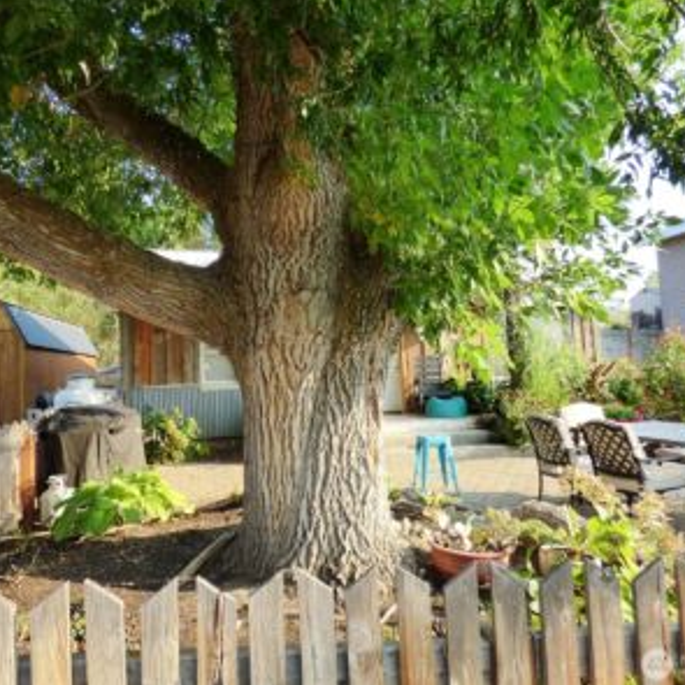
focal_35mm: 24
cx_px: 327
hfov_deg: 65.0
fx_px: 537
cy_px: 339
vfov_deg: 65.0
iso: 200
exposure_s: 1/400
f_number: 2.8
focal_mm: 3.58
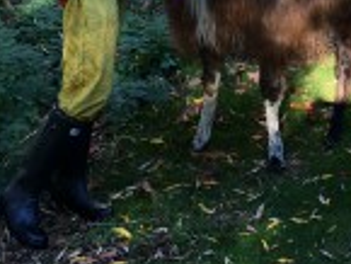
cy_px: -151
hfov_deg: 19.3
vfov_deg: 13.8
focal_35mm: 100
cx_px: 305
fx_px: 1015
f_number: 2.2
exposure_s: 1/100
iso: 25
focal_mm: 4.15
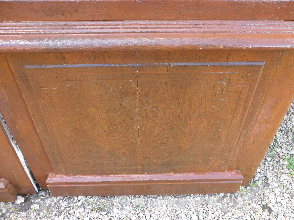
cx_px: 147
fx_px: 229
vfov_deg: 51.4
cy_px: 110
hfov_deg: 65.3
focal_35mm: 27
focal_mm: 4.9
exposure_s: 1/45
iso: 160
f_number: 3.5
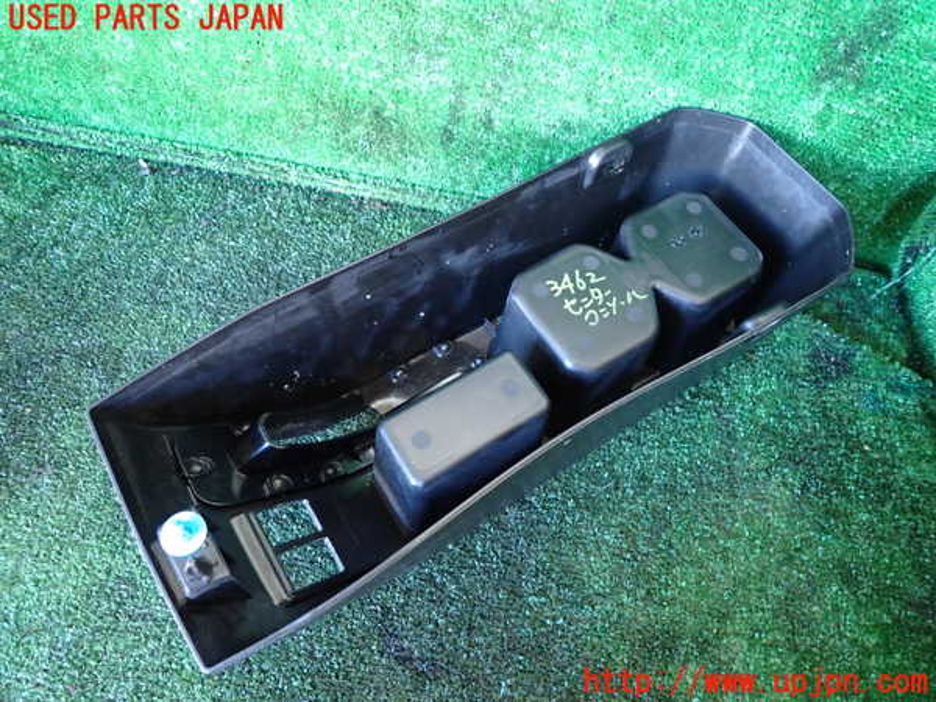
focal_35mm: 25
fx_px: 676
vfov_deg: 54.9
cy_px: 351
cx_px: 468
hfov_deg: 69.4
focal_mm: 4.5
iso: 800
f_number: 2
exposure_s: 1/30
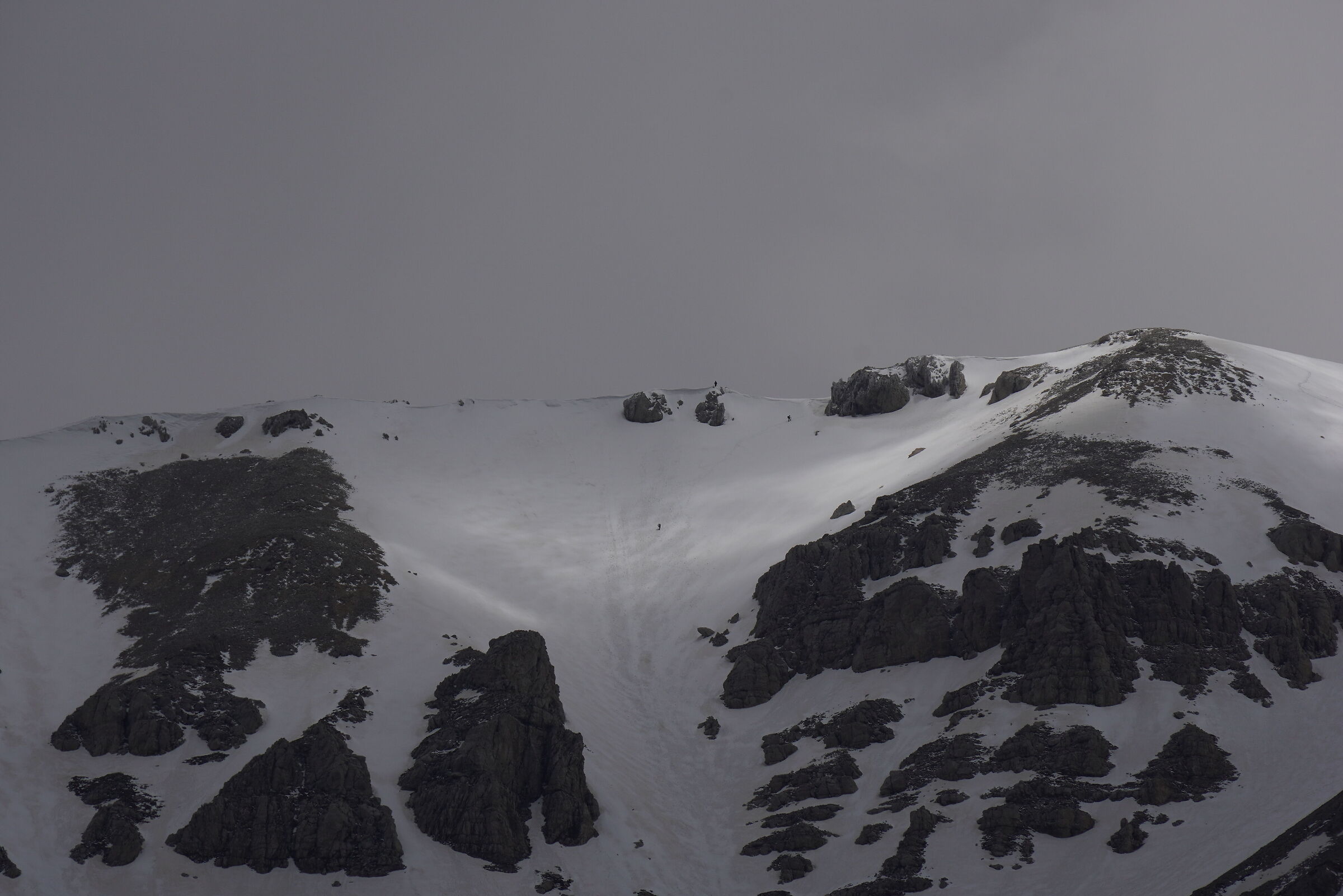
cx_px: 672
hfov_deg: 3.9
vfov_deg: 2.6
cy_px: 448
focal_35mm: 525
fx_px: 19584
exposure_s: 1/1250
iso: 160
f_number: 13
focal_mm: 350
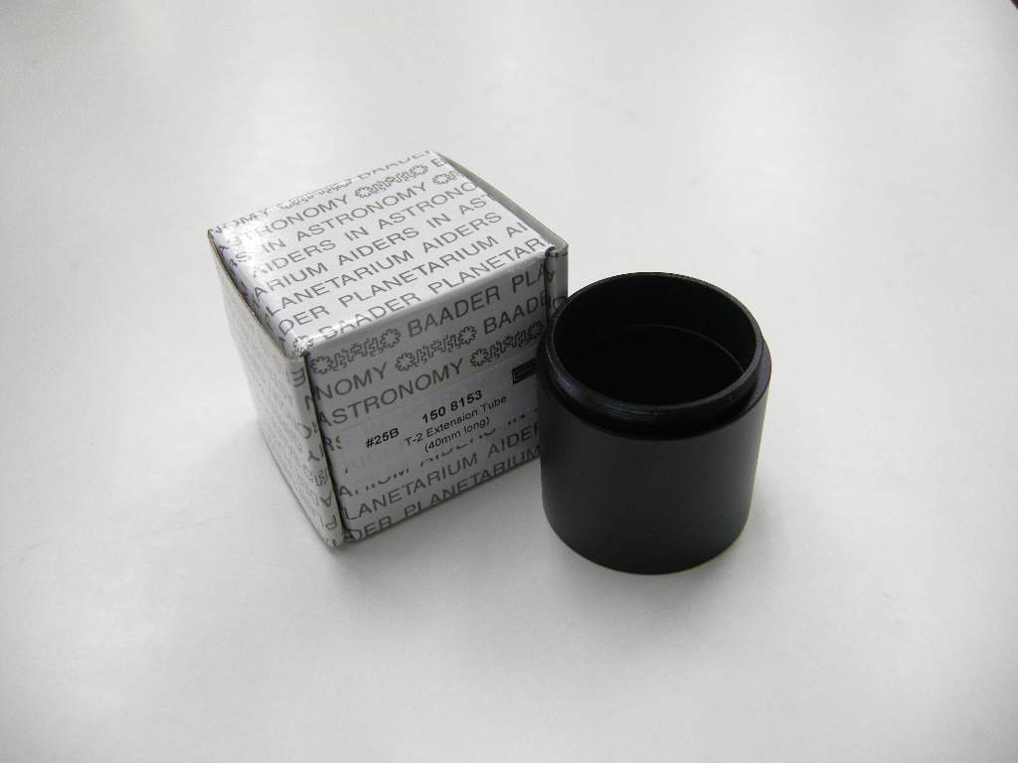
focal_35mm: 35
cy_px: 382
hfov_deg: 52.6
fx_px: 1029
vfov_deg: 40.7
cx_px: 509
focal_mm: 7.5
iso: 134
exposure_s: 1/62
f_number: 2.7
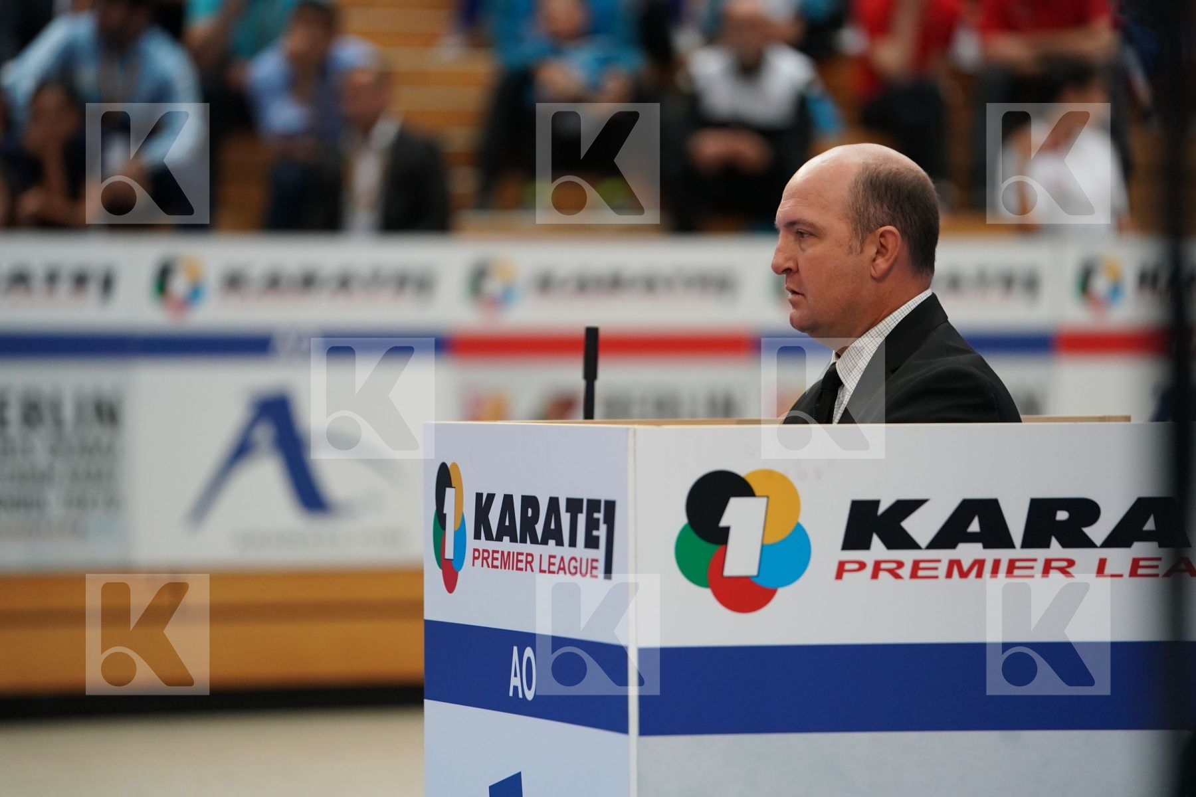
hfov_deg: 10.3
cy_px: 398
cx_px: 598
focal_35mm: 200
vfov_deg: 6.9
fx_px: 6644
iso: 2500
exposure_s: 1/1000
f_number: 2.8
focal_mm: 200
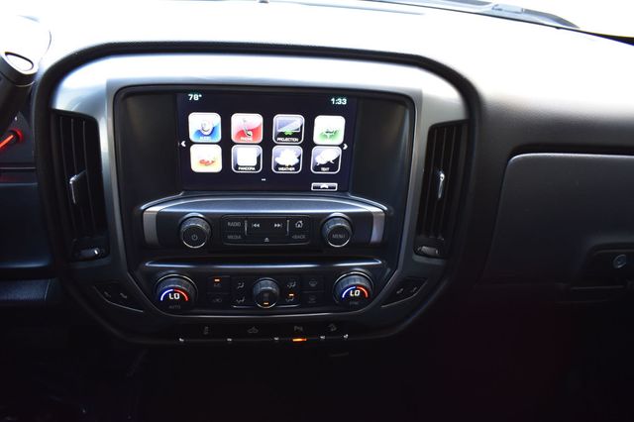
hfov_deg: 67.4
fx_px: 475
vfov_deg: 47.9
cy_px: 211
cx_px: 317
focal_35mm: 27
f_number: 6.3
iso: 720
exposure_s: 1/15
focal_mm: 18
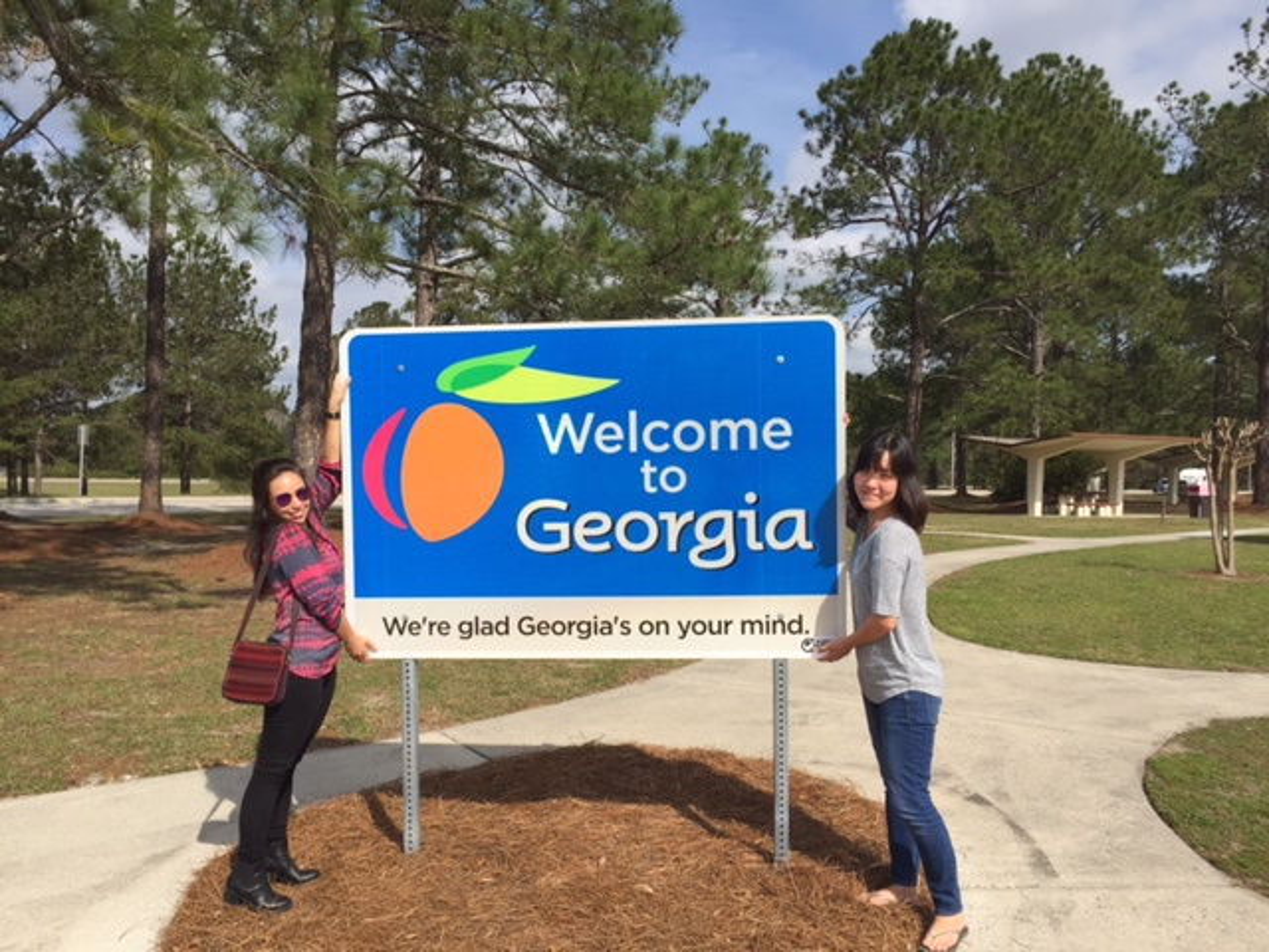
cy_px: 476
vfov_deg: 48.2
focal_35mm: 29
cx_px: 634
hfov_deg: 61.7
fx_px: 1063
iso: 32
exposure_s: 1/3049
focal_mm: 4.15
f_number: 2.2
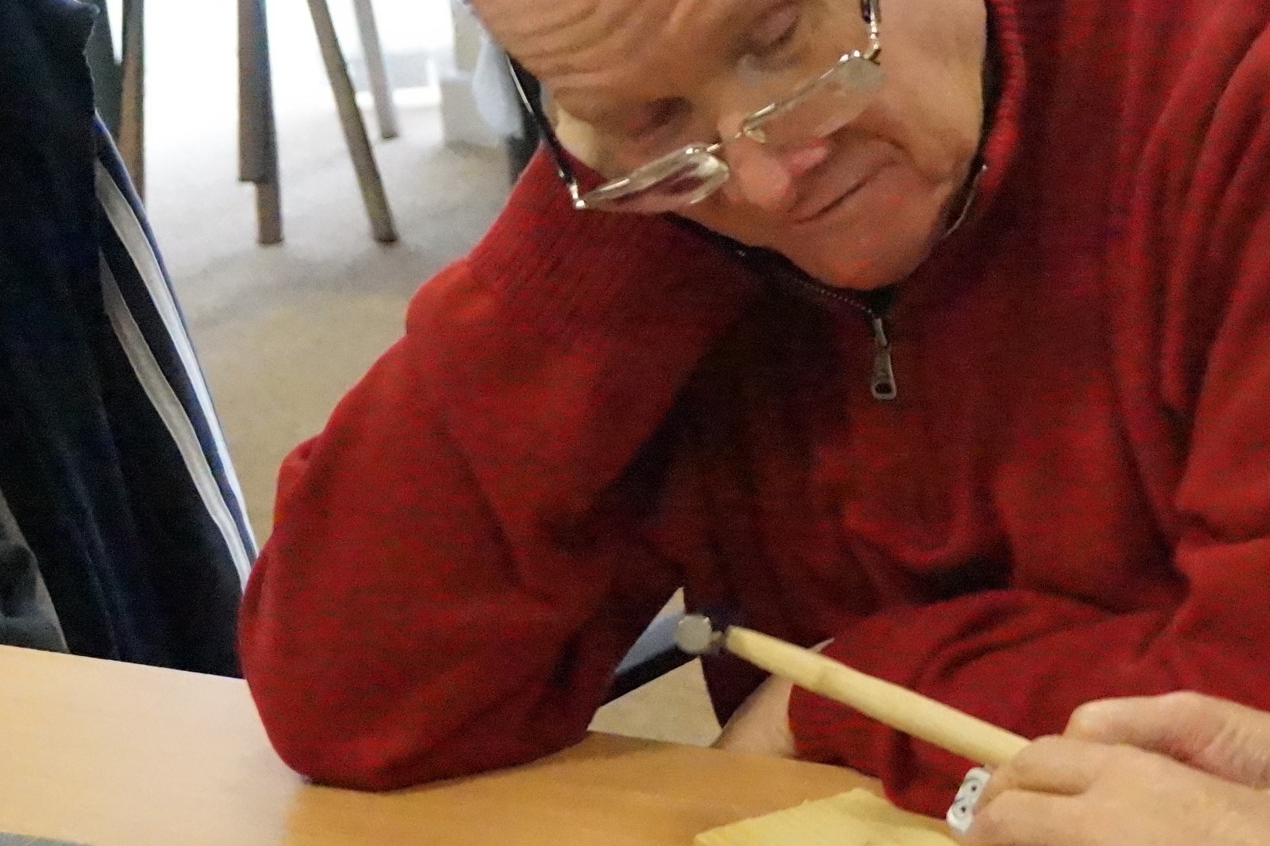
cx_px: 1400
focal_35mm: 140
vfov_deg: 9.8
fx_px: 4937
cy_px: 149
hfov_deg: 14.3
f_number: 5.6
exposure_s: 1/800
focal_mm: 40
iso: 12800
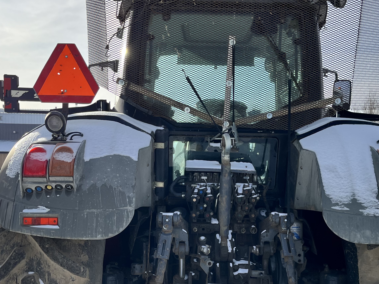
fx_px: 504
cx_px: 212
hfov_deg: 41.2
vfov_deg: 31.1
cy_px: 206
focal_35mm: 46
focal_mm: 5.1
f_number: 1.6
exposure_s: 1/2513
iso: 50
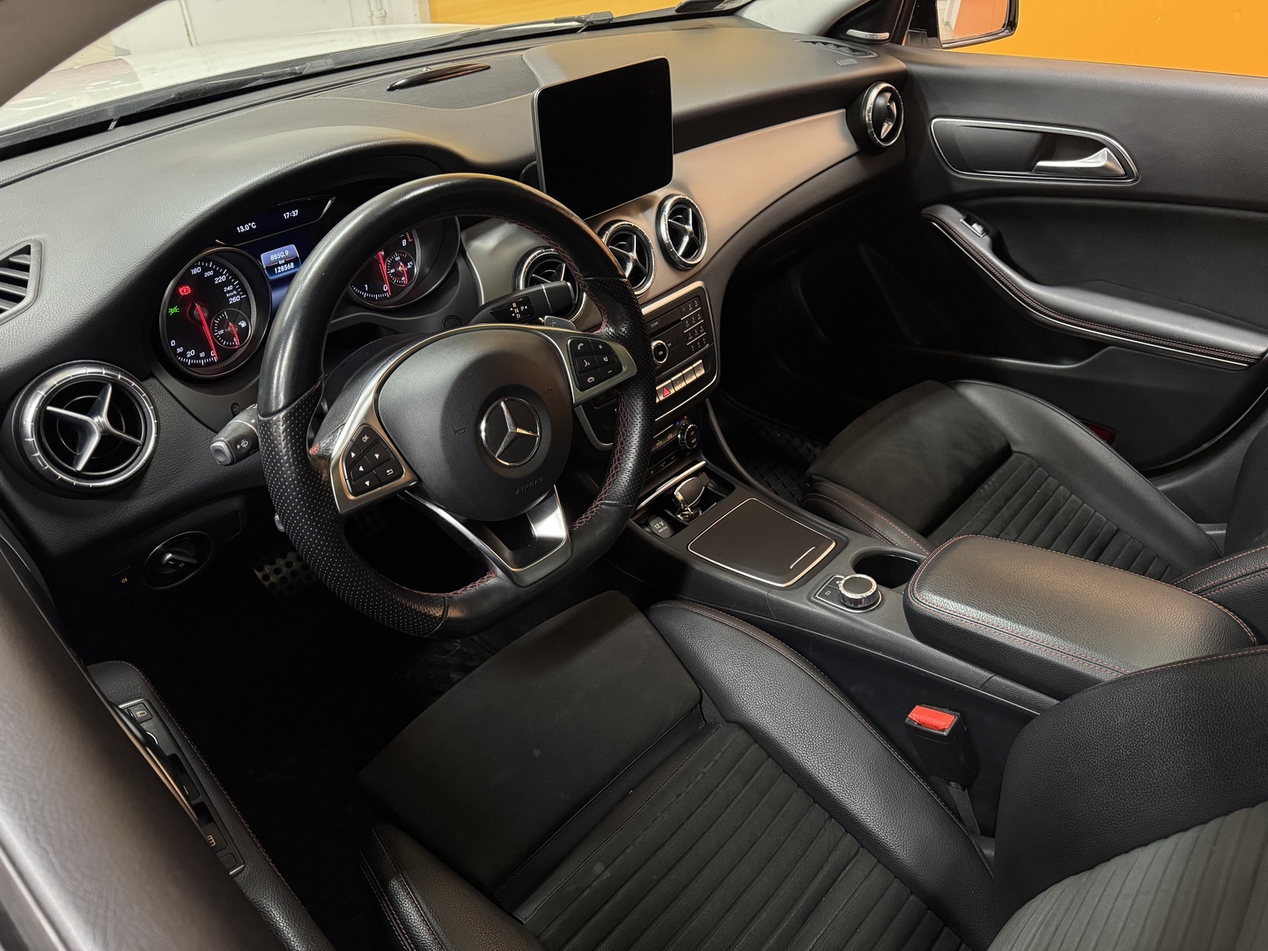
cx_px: 634
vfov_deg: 56.8
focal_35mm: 24
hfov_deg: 71.6
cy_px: 476
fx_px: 879
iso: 500
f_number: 1.78
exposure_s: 1/50
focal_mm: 6.76
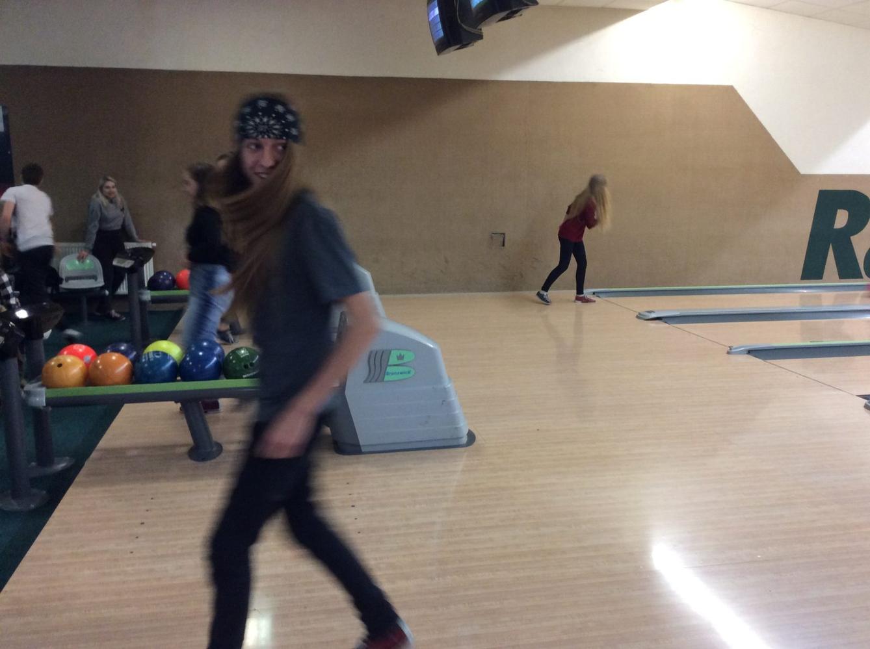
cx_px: 435
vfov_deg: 44.0
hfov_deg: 56.9
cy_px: 324
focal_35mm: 32
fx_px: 803
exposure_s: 1/25
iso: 125
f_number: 2.4
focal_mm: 3.3
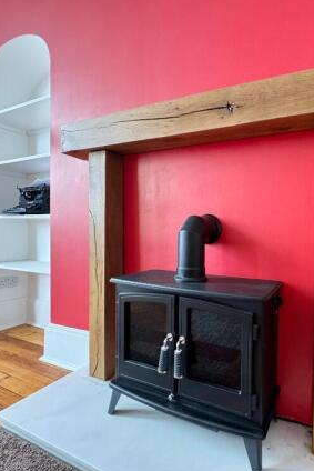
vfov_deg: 84.0
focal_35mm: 20
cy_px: 237
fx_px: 261
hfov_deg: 60.3
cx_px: 212
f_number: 2.2
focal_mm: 2.22
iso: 320
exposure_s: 1/86
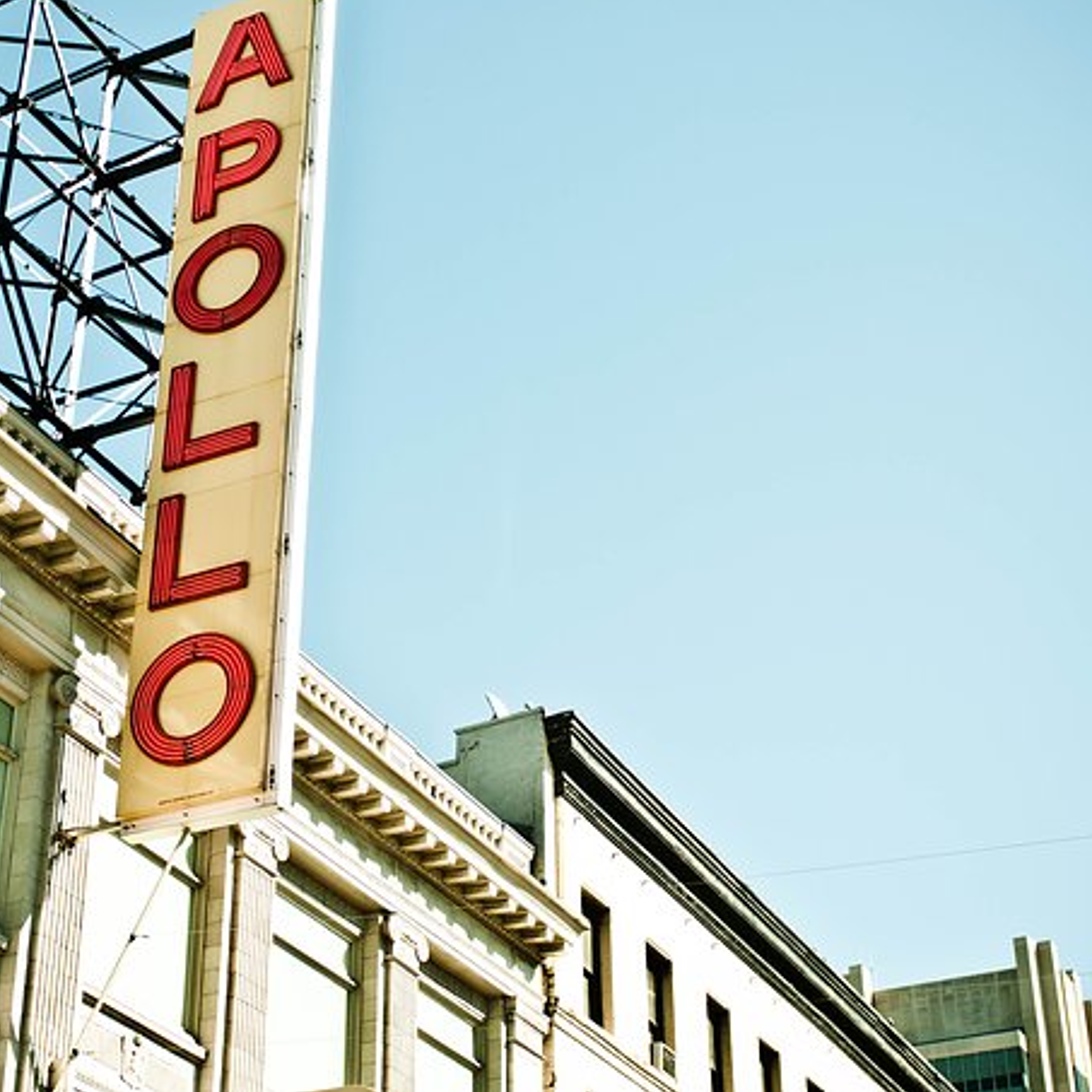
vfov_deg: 29.1
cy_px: 494
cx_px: 383
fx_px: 2106
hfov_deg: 28.9
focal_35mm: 59
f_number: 4.5
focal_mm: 28
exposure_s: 1/1000
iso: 200
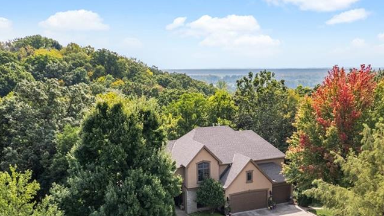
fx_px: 377
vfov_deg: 31.6
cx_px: 210
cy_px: 152
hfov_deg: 53.9
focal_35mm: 37
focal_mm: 8.38
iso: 200
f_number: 2.8
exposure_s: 1/4000
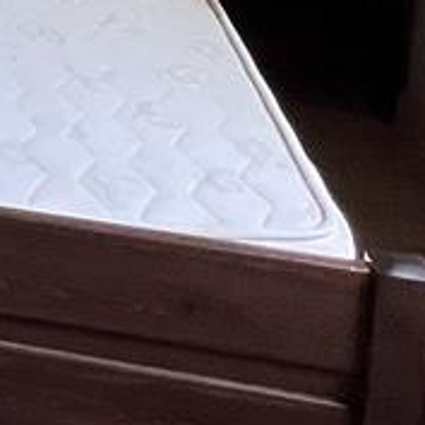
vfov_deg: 14.1
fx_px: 1445
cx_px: -559
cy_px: -415
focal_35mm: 104
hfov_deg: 13.1
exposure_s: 1/81
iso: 250
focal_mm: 1.57
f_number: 1.8
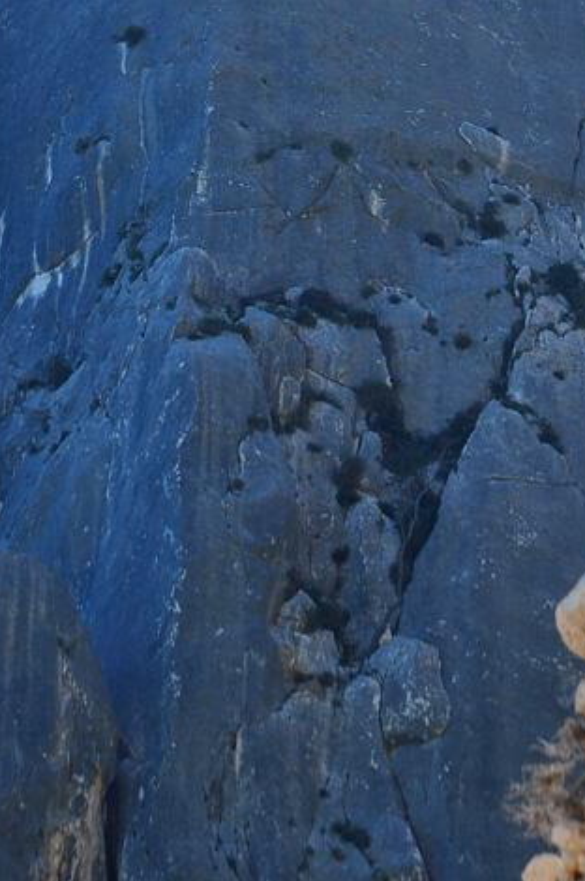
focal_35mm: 343
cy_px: -34
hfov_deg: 4.0
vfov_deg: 6.0
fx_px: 8387
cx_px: 319
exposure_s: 1/400
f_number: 10
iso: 400
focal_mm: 105
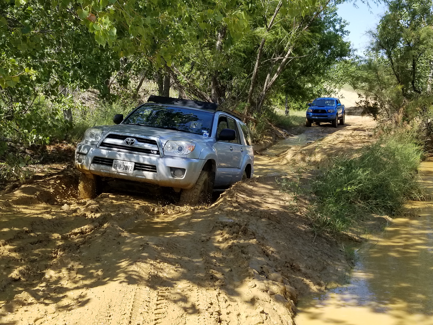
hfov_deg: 67.3
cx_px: 216
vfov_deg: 53.1
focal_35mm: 26
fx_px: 325
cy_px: 162
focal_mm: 4.25
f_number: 1.7
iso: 50
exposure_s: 1/1196
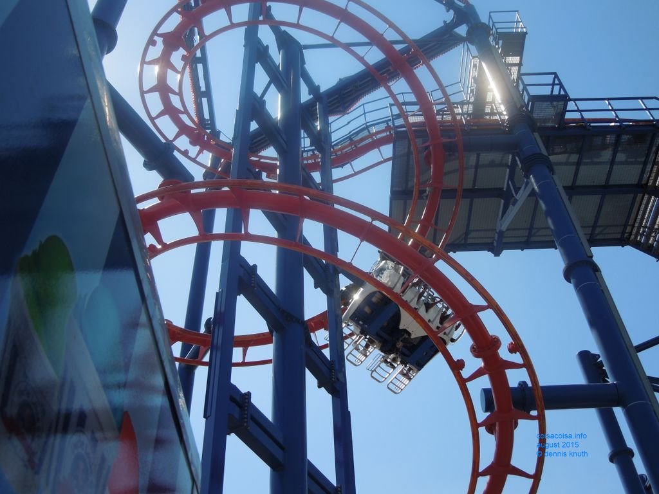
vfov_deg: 36.8
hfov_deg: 47.9
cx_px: 330
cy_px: 247
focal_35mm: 39
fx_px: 742
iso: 100
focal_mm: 7
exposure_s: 1/250
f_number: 7.6
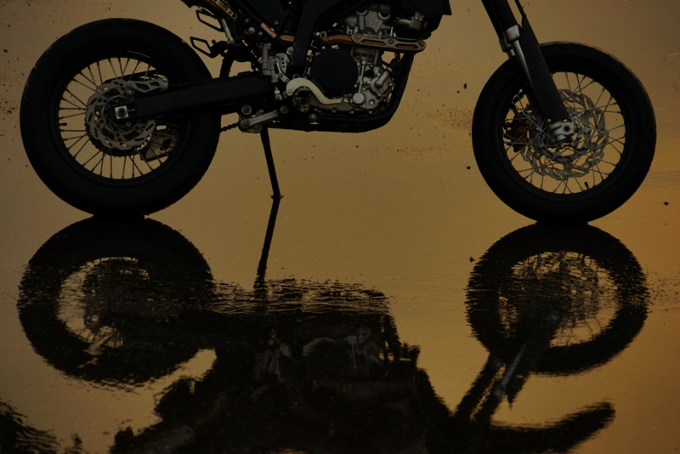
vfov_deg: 6.8
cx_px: 340
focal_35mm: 201
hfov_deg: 10.2
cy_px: 227
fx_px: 3798
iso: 100
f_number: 6.3
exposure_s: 1/250
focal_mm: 201
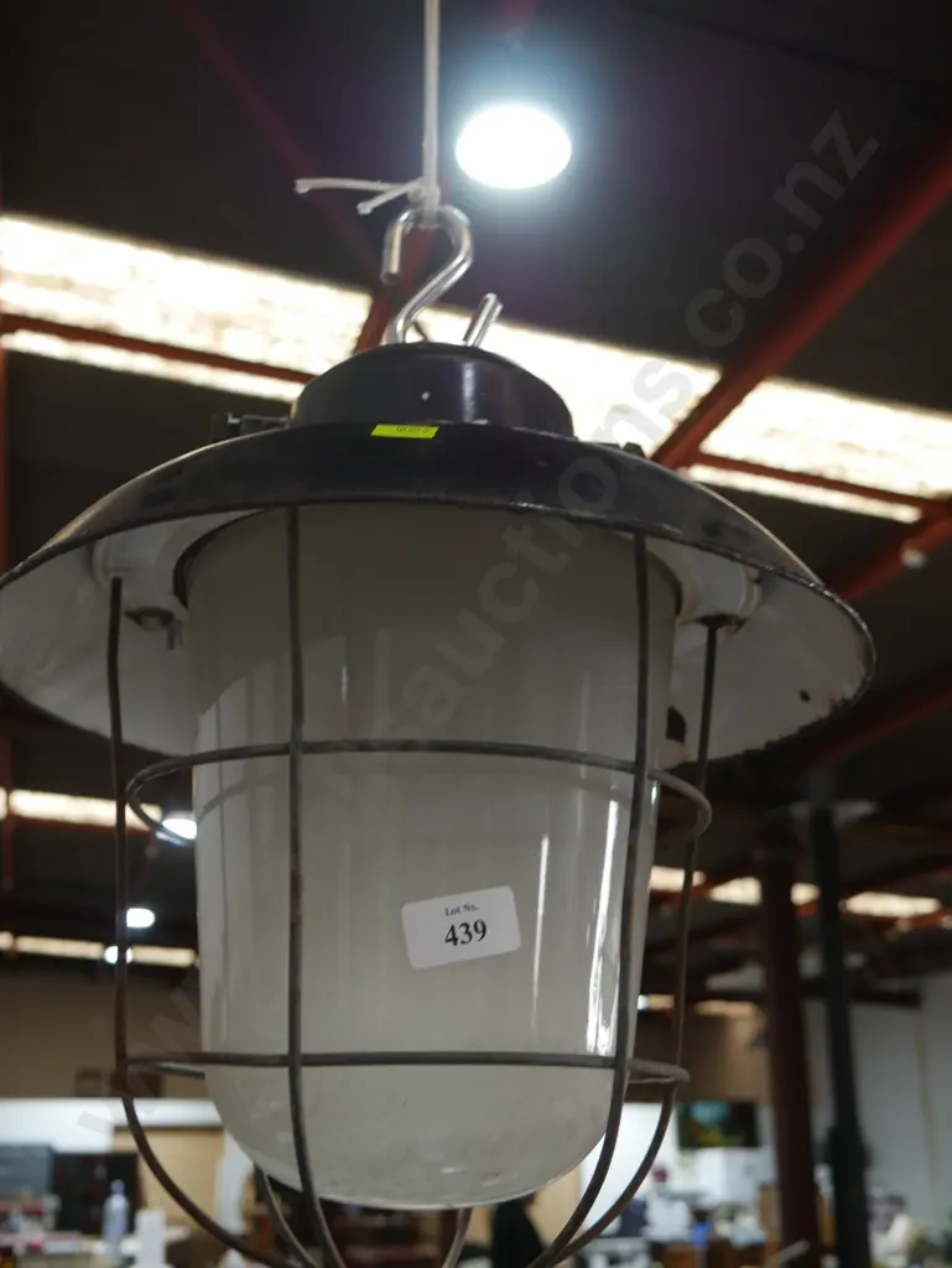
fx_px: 1466
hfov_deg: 36.0
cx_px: 476
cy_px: 634
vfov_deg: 46.8
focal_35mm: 40
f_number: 4.4
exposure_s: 1/60
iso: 320
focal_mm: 20
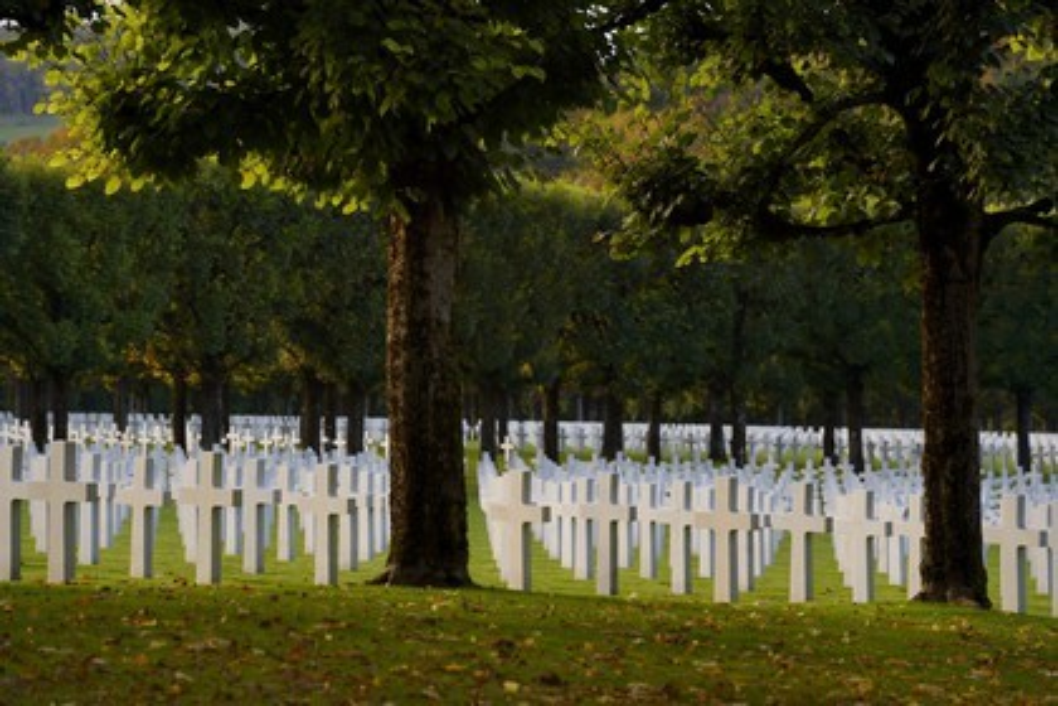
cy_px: 353
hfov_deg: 10.3
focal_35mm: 200
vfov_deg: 6.9
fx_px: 5877
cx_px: 529
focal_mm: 200
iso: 400
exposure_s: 1/250
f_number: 8
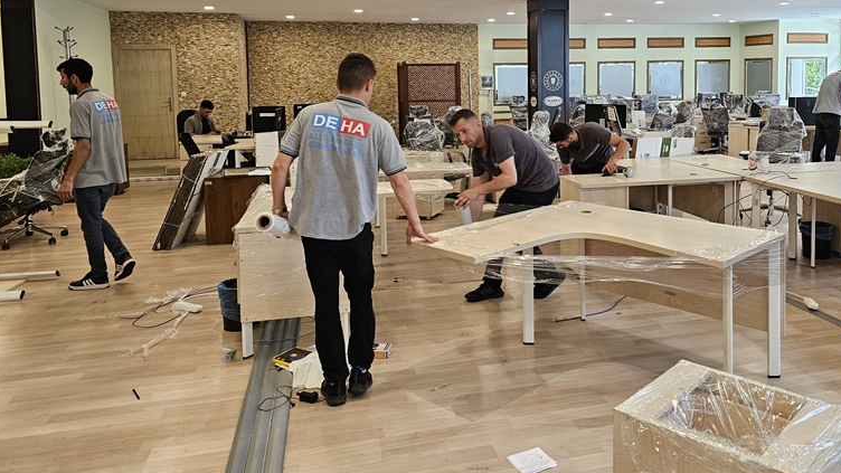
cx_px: 500
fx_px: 669
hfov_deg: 63.8
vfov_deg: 38.1
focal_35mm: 30
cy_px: 126
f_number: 1.7
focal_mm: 6.3
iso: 200
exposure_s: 1/100
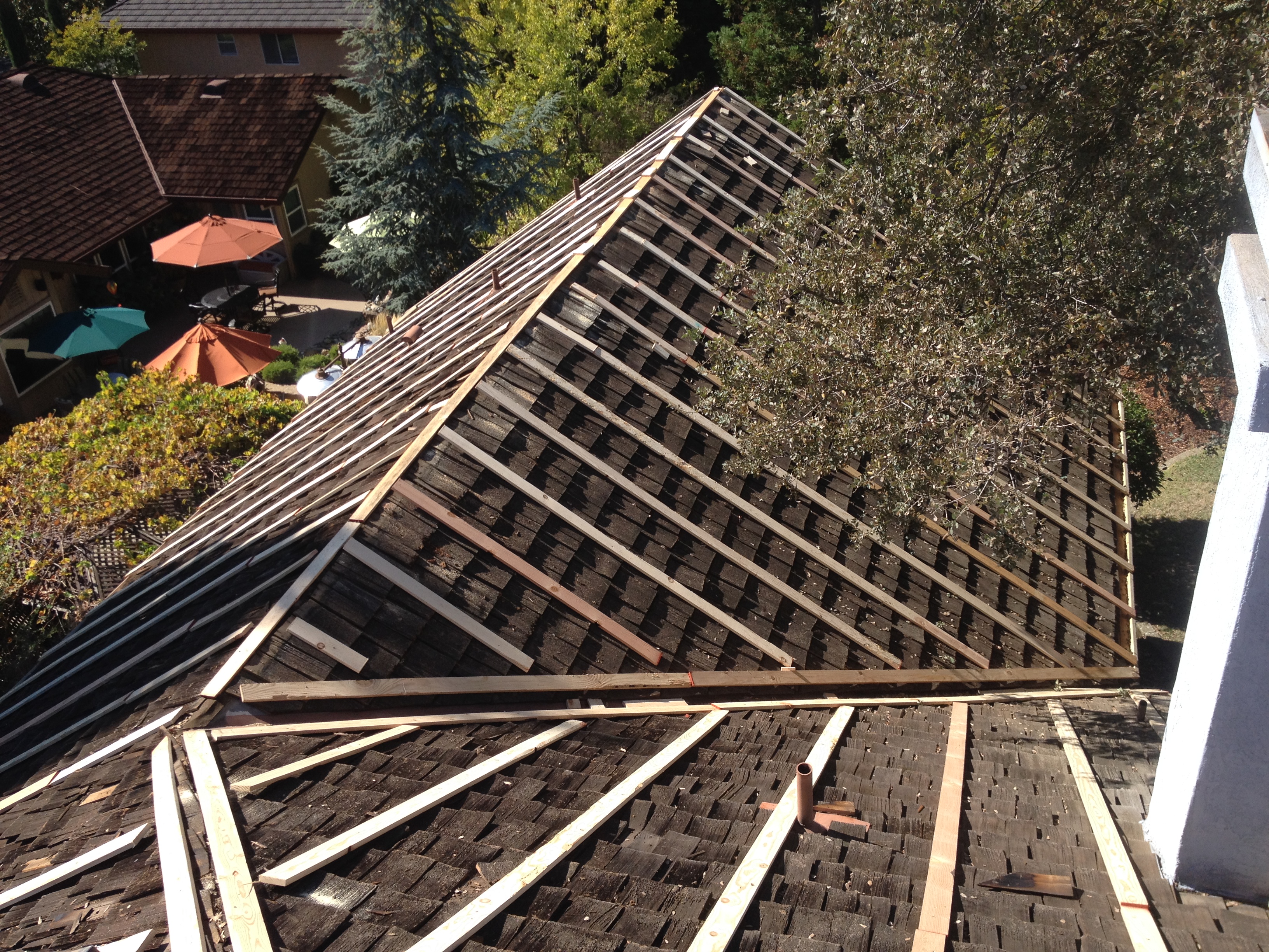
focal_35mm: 35
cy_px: 476
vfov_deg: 40.7
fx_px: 1283
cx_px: 634
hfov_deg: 52.6
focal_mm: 4.28
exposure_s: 1/1082
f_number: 2.4
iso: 50
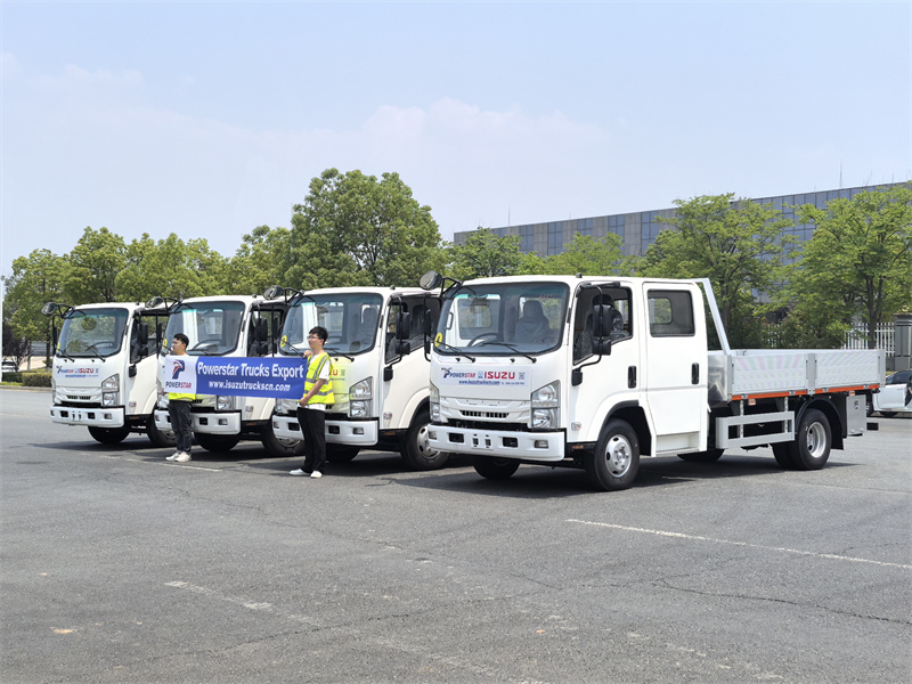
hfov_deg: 40.4
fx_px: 1238
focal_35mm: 47
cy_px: 342
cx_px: 456
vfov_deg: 30.9
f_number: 1.4
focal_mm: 5.75
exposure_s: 1/3953
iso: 50
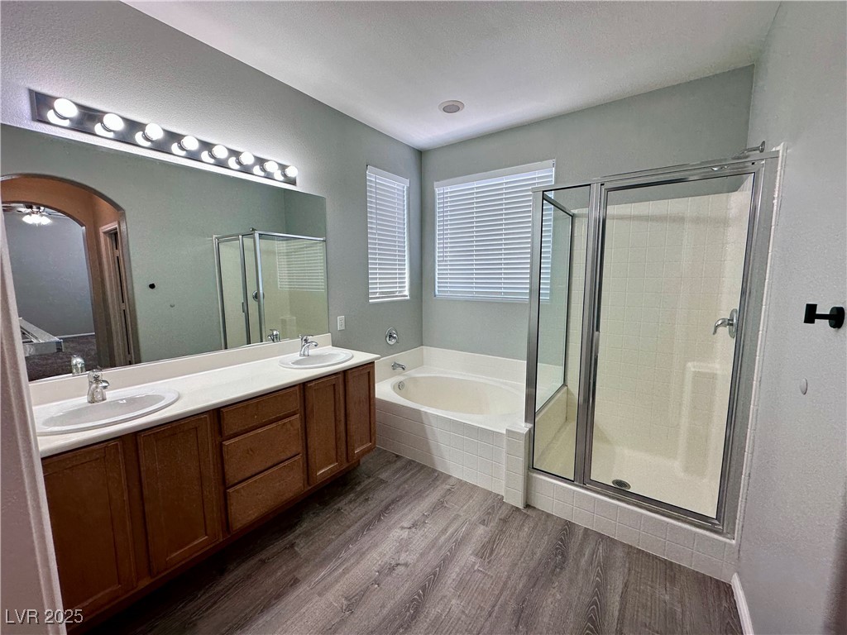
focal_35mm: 14
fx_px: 343
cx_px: 424
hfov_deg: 102.1
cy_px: 318
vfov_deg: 85.7
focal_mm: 2.22
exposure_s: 1/120
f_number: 2.2
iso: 80
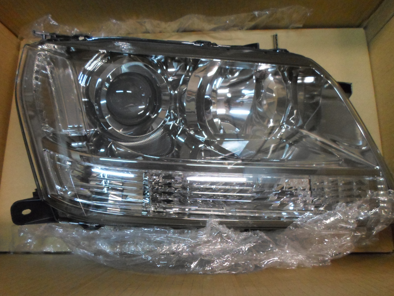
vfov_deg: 54.9
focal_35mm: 25
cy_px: 148
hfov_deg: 69.4
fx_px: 285
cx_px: 197
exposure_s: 1/30
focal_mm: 4.5
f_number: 2.5
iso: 400
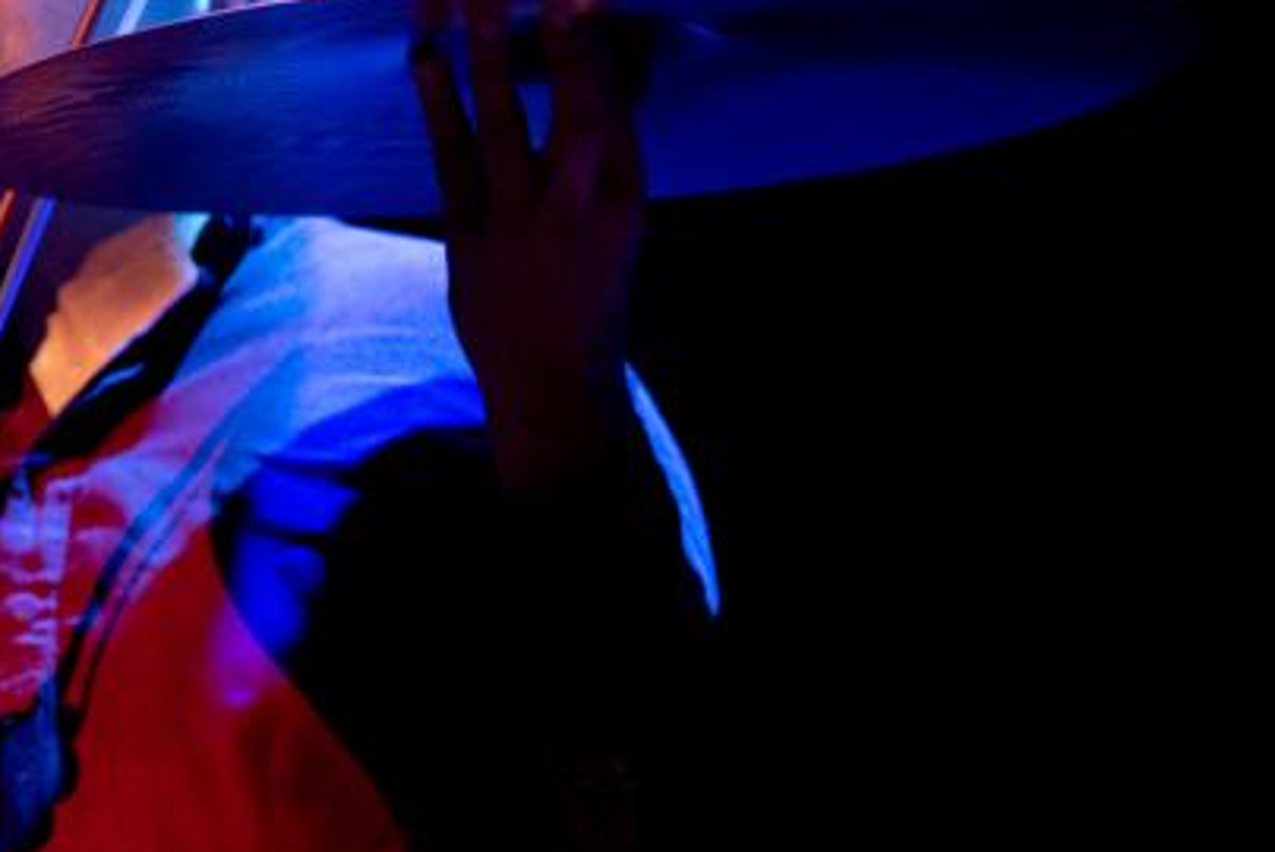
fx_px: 8329
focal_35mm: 235
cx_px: 262
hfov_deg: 8.7
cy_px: 211
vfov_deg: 5.9
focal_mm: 120
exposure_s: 1/100
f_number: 4
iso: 1600
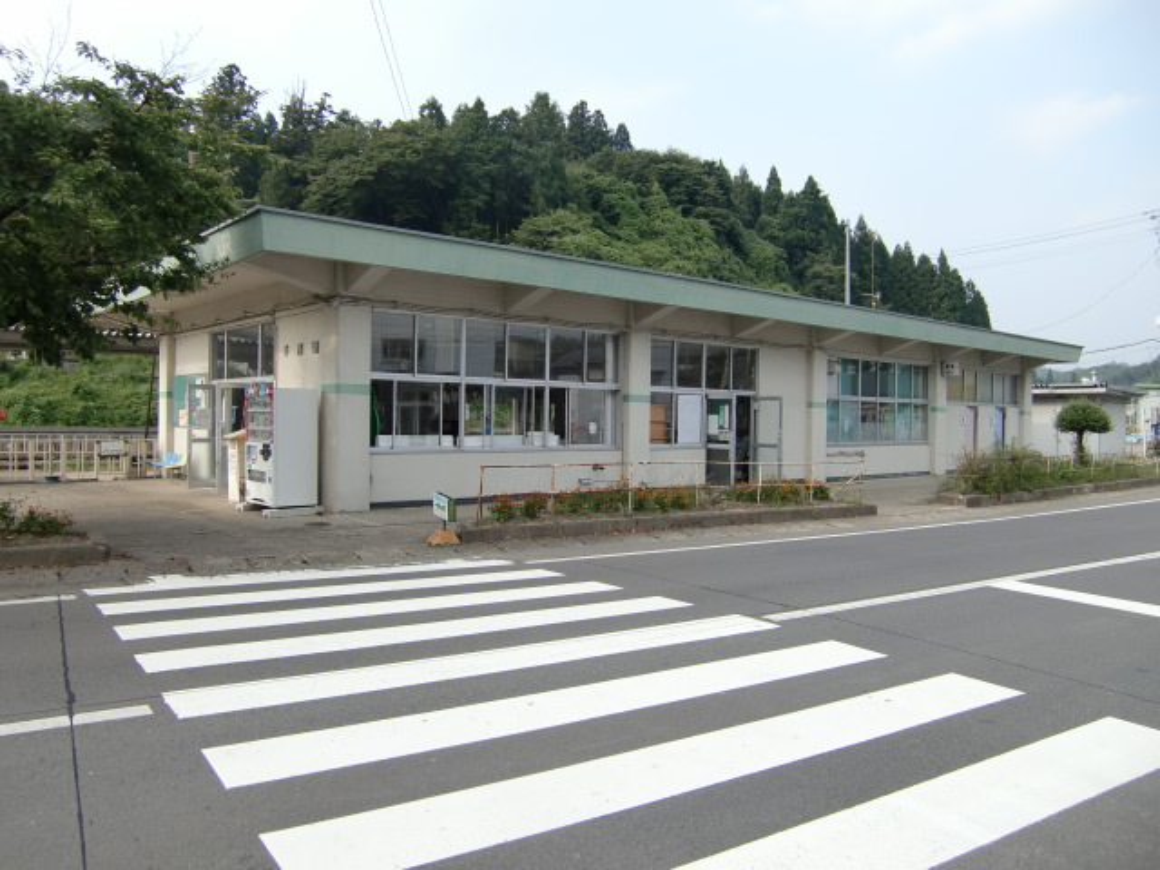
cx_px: 580
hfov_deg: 63.4
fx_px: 938
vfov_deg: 49.7
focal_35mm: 28
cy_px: 435
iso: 64
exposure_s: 1/500
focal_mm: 4.9
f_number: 2.6
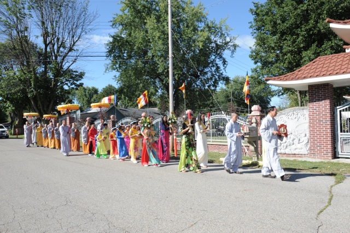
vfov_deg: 49.4
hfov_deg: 69.5
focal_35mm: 26
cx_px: 175
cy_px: 116
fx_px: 252
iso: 250
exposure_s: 1/80
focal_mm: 26
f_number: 18
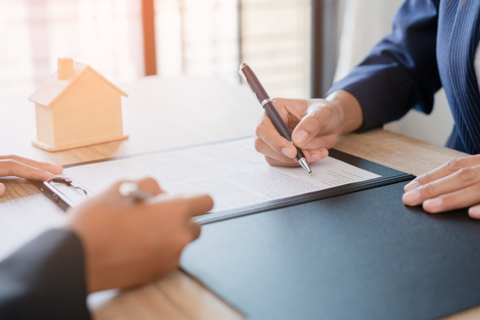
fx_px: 733
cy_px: 160
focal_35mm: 55
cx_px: 240
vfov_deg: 24.6
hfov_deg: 36.2
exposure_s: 1/125
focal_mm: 55
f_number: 3.2
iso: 640
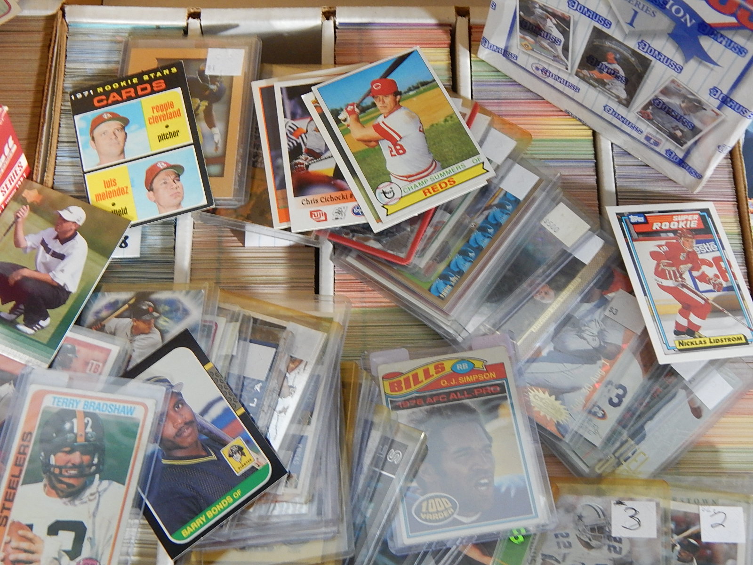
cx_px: 376
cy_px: 282
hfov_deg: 39.7
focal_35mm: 48
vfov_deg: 30.3
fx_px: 1044
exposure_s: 1/15
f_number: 3.7
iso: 400
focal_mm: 8.6
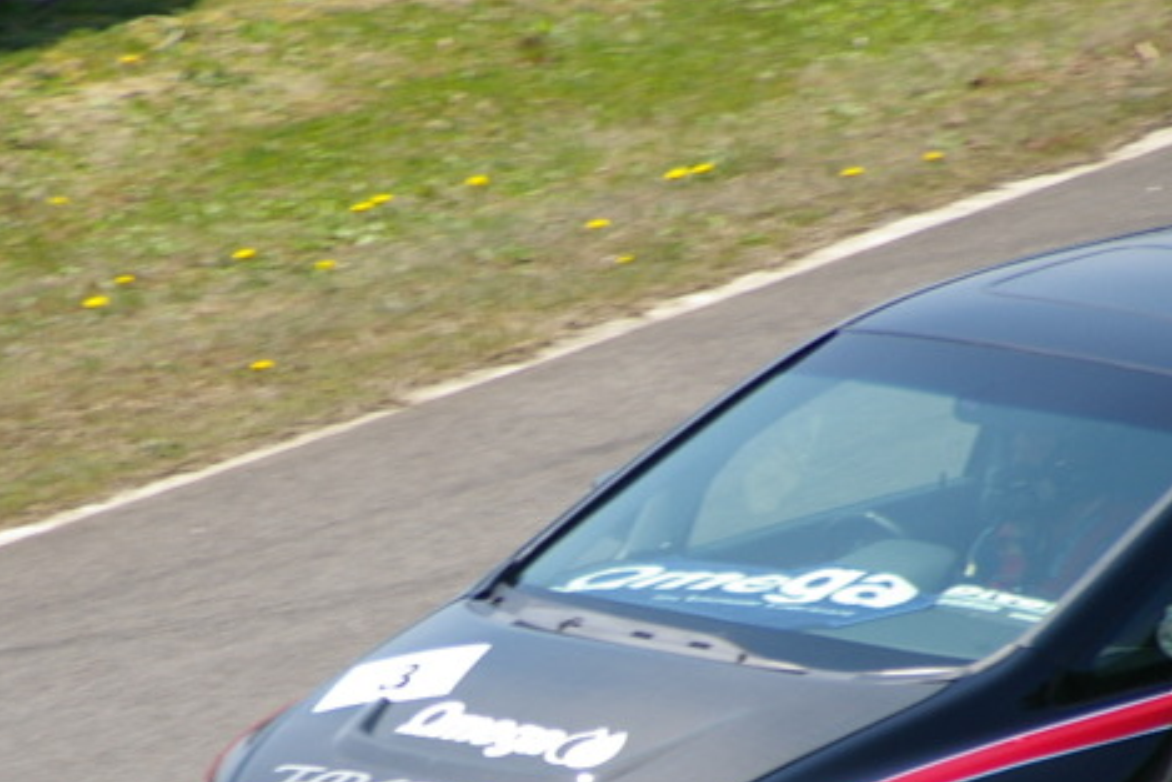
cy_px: 670
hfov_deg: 2.5
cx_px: 495
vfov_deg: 1.7
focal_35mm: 818
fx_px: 26637
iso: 200
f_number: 8
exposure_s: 1/350
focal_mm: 250
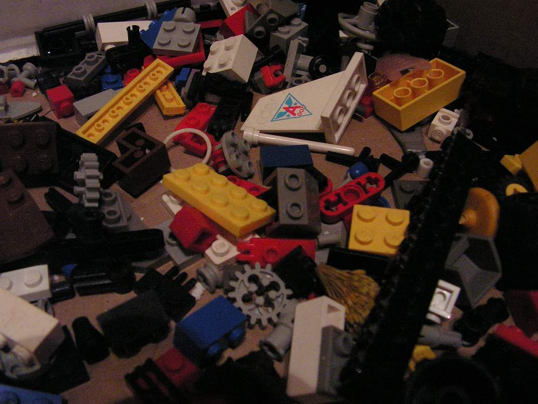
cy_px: 202
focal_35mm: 36
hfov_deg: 51.4
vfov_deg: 39.7
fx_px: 560
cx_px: 269
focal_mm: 6
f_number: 3.2
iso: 400
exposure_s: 1/13
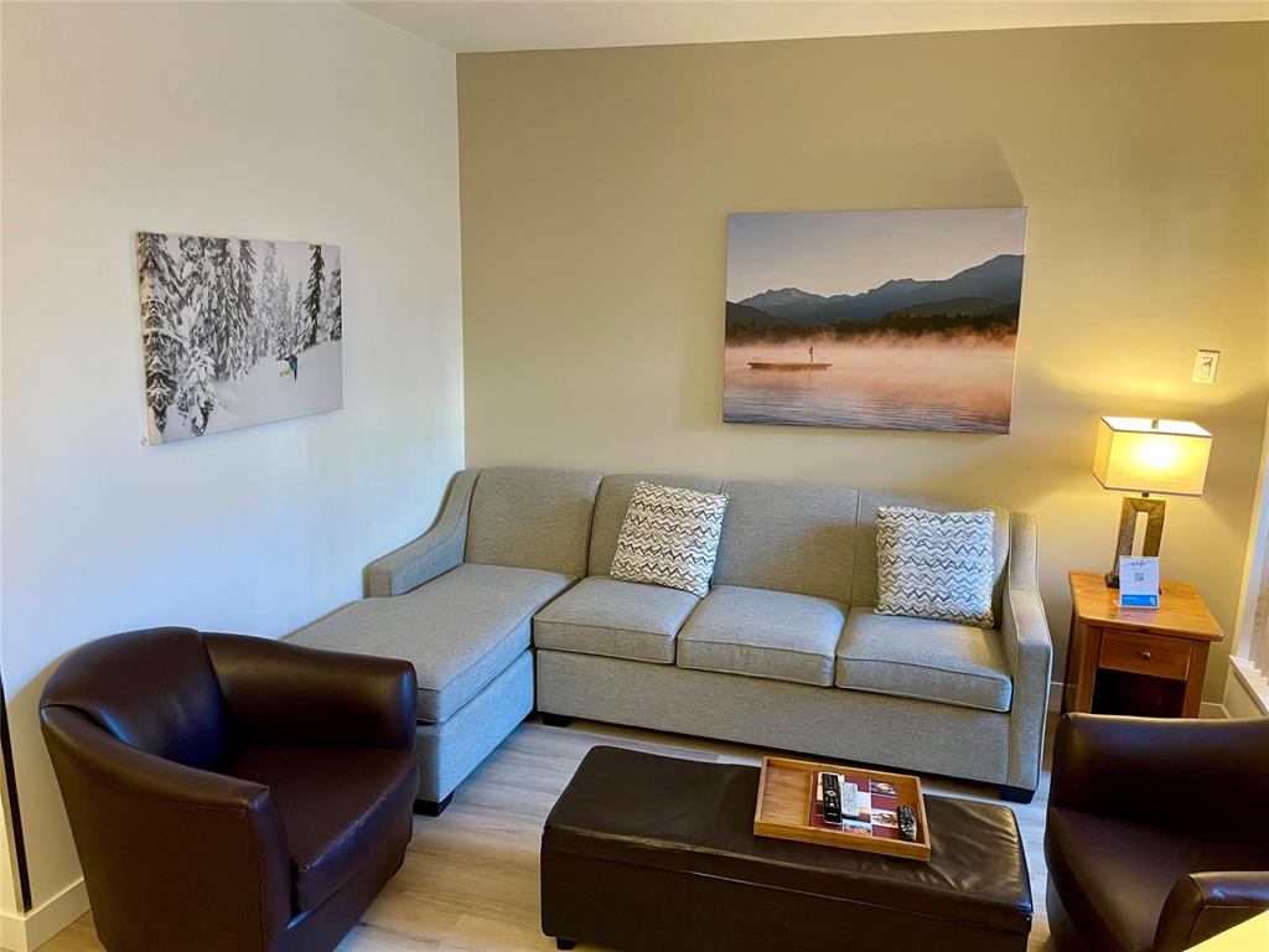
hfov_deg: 67.3
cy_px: 476
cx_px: 634
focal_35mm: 26
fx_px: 953
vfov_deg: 53.1
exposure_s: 1/60
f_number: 1.6
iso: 400
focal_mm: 4.2
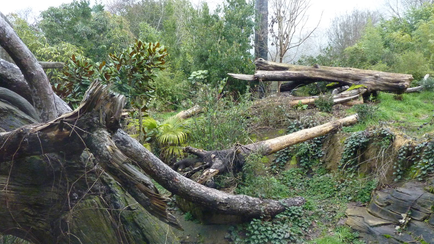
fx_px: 322
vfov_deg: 41.4
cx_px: 218
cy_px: 138
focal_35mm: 28
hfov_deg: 67.9
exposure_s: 1/125
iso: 400
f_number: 3.3
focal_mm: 4.1
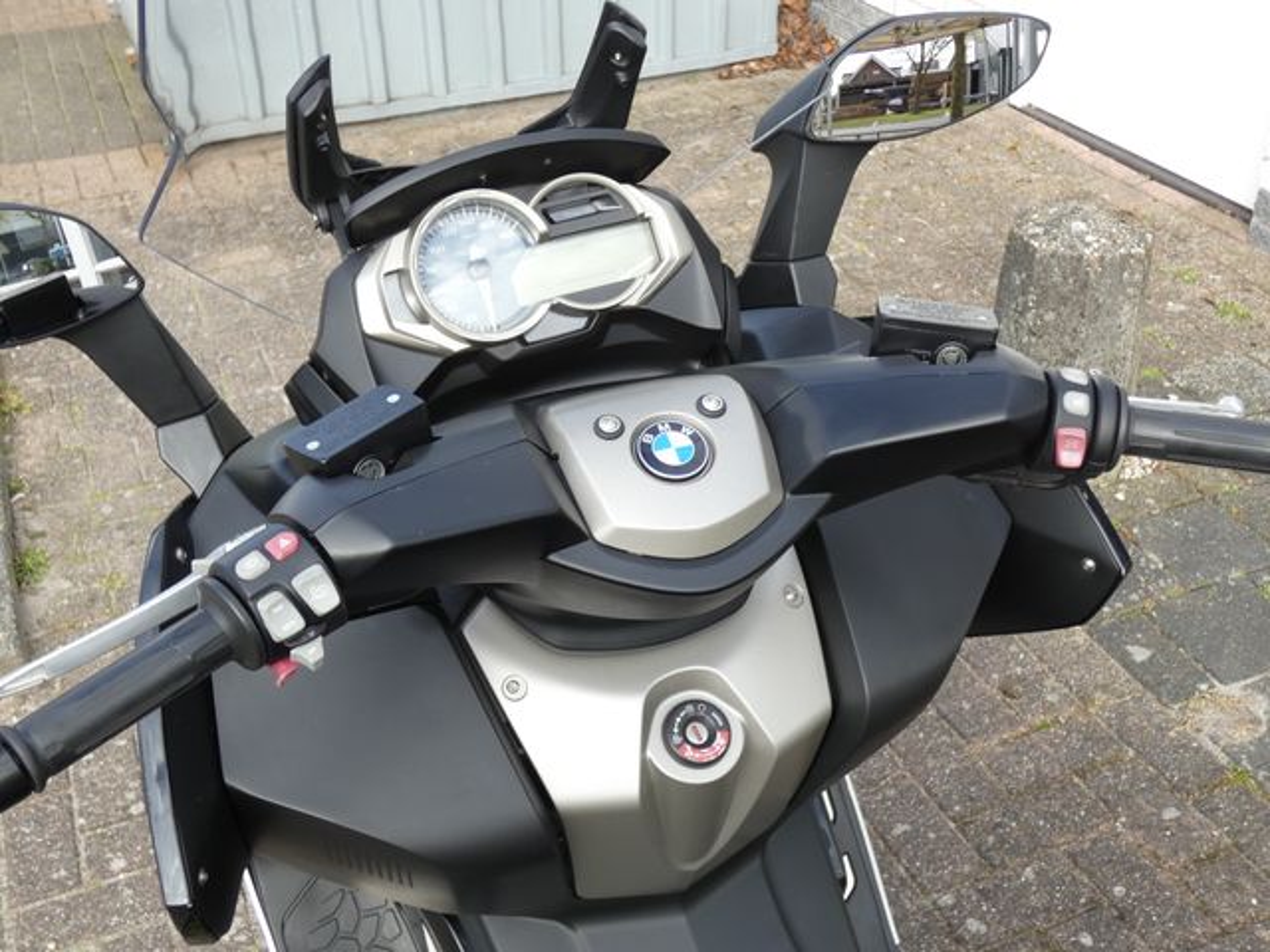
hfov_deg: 45.8
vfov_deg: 35.1
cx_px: 635
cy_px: 476
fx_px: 1504
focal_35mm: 41
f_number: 3.6
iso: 80
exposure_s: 1/160
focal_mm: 7.3
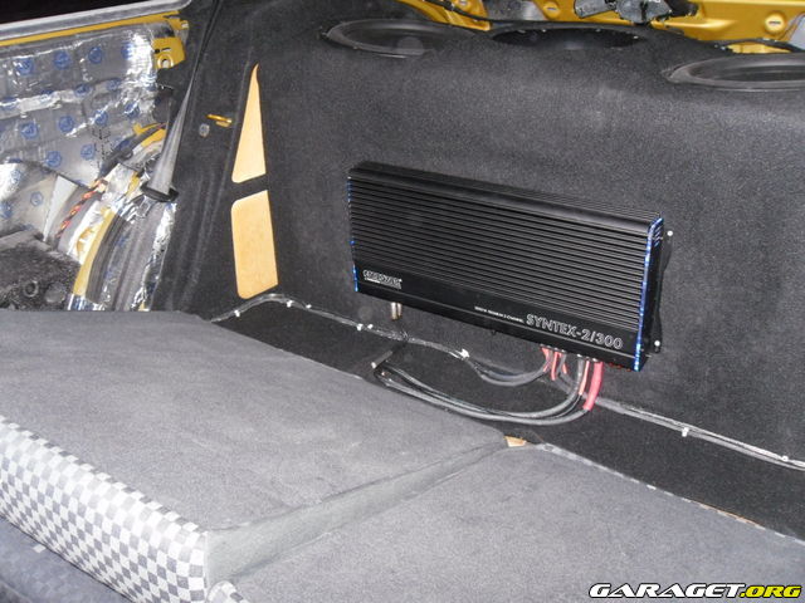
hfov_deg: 52.6
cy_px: 302
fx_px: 814
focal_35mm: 35
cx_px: 402
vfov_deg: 40.7
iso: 200
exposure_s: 1/45
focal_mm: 6.3
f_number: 3.5
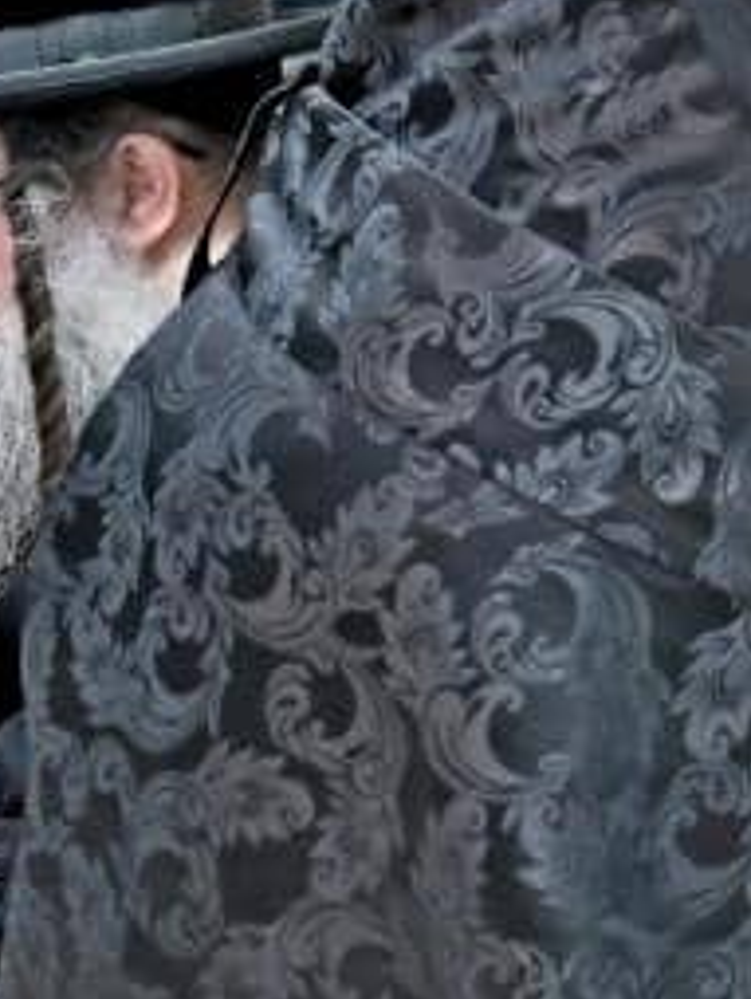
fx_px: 2686
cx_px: 1923
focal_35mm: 93
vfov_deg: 19.5
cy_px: -285
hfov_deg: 12.0
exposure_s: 1/160
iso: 800
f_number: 4
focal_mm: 24
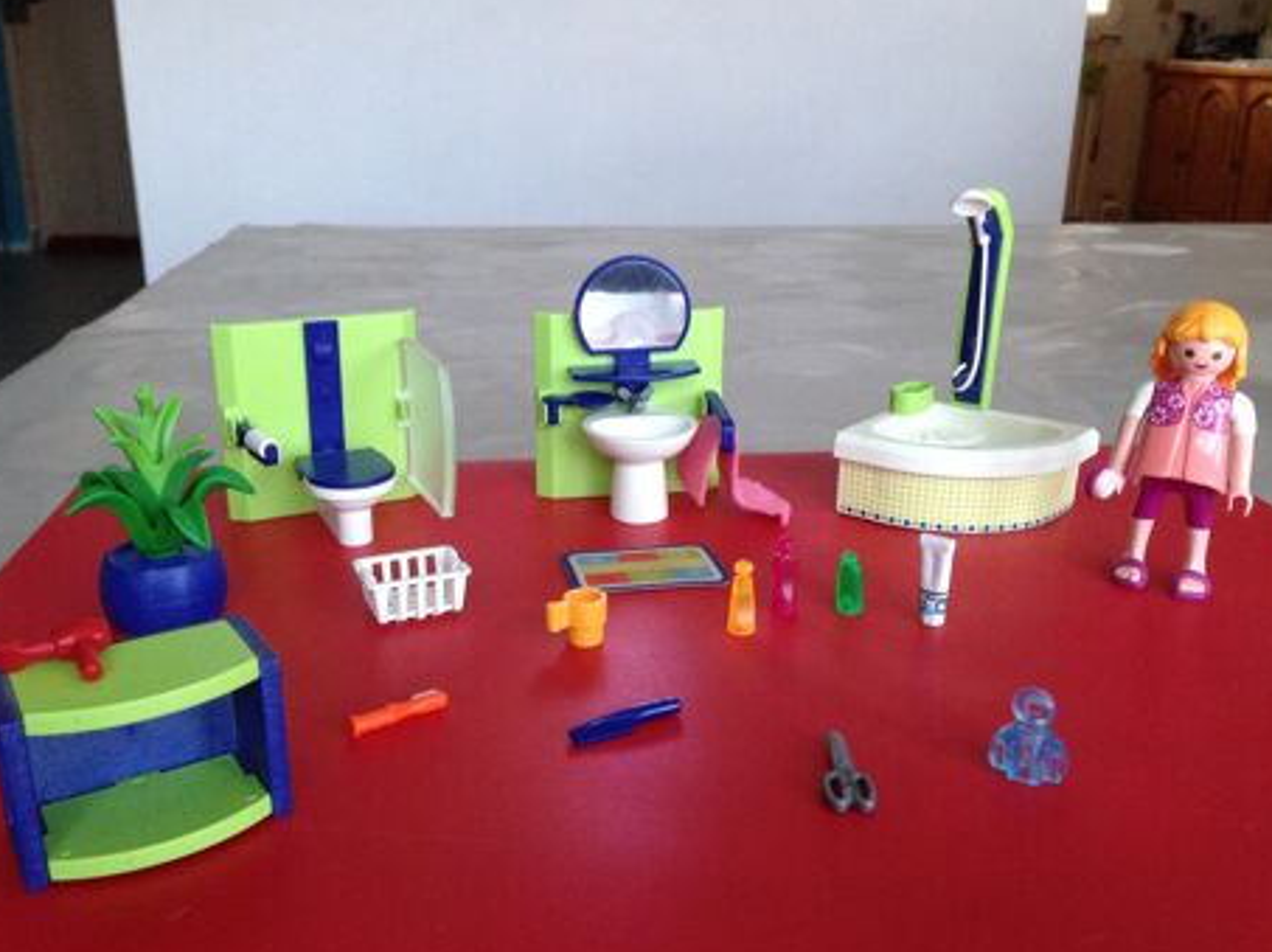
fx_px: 1285
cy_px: 483
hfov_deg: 52.7
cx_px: 632
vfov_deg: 40.6
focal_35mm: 35
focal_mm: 4.12
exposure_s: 1/20
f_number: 2.4
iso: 160
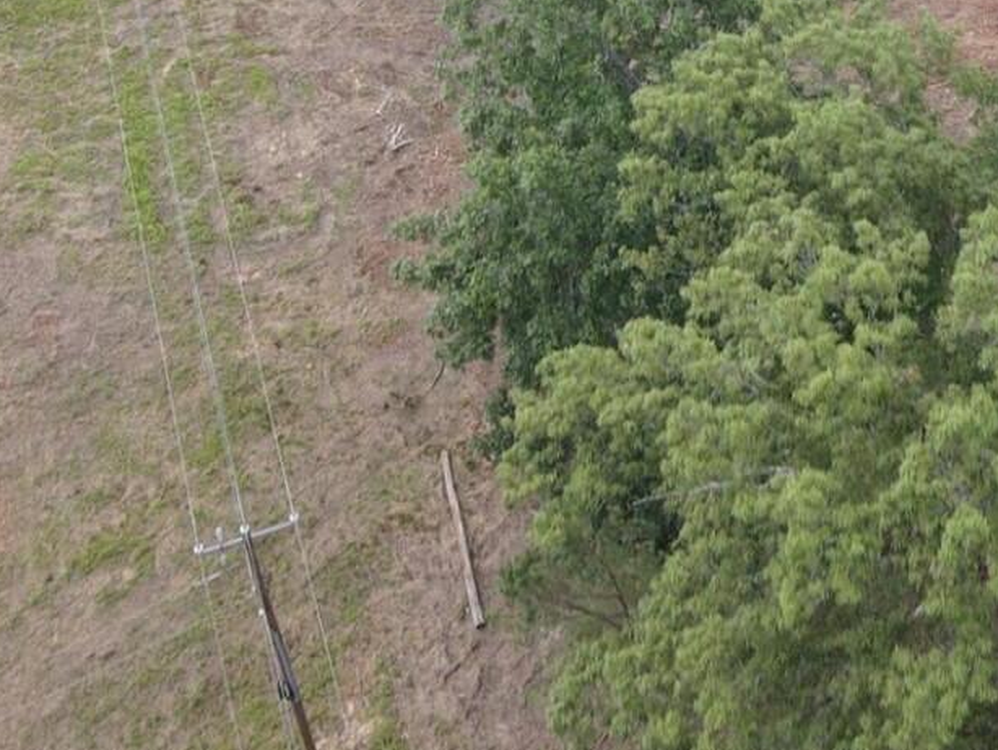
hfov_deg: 22.7
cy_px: -280
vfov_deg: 17.1
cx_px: 1162
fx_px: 2307
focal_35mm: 80
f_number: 2.8
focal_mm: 4.5
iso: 180
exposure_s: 1/15
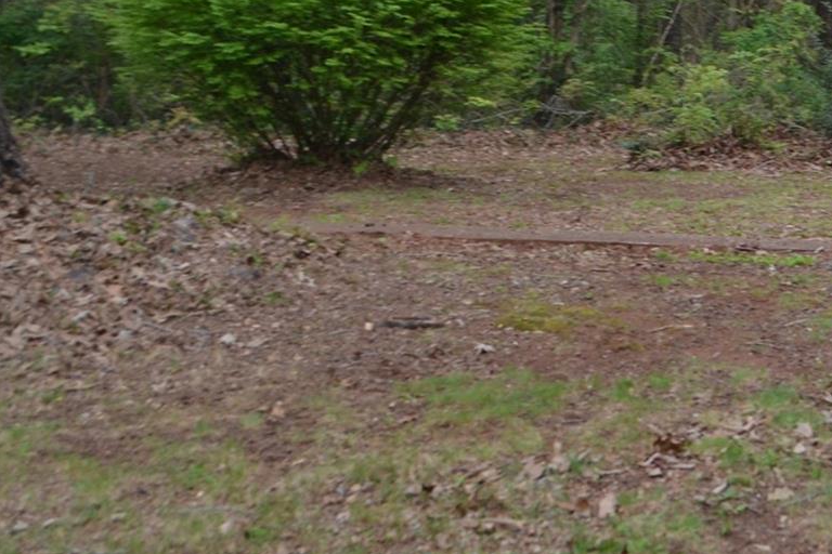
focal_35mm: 80
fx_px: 1849
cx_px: 934
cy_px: 61
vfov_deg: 16.8
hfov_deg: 23.6
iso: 400
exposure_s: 1/100
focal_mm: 20
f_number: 5
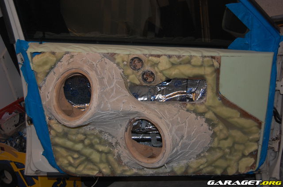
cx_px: 142
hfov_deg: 41.2
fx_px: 377
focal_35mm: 48
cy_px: 94
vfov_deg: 28.0
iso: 400
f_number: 4.5
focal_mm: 32
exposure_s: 1/60
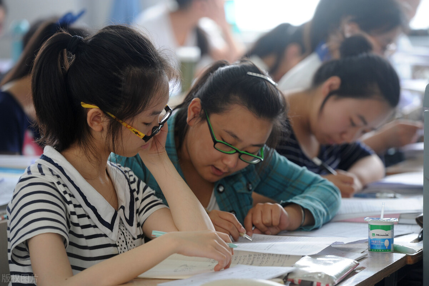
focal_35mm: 165
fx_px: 1965
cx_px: 214
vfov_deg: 8.3
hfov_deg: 12.5
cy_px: 143
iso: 400
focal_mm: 165
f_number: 4.5
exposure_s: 1/60
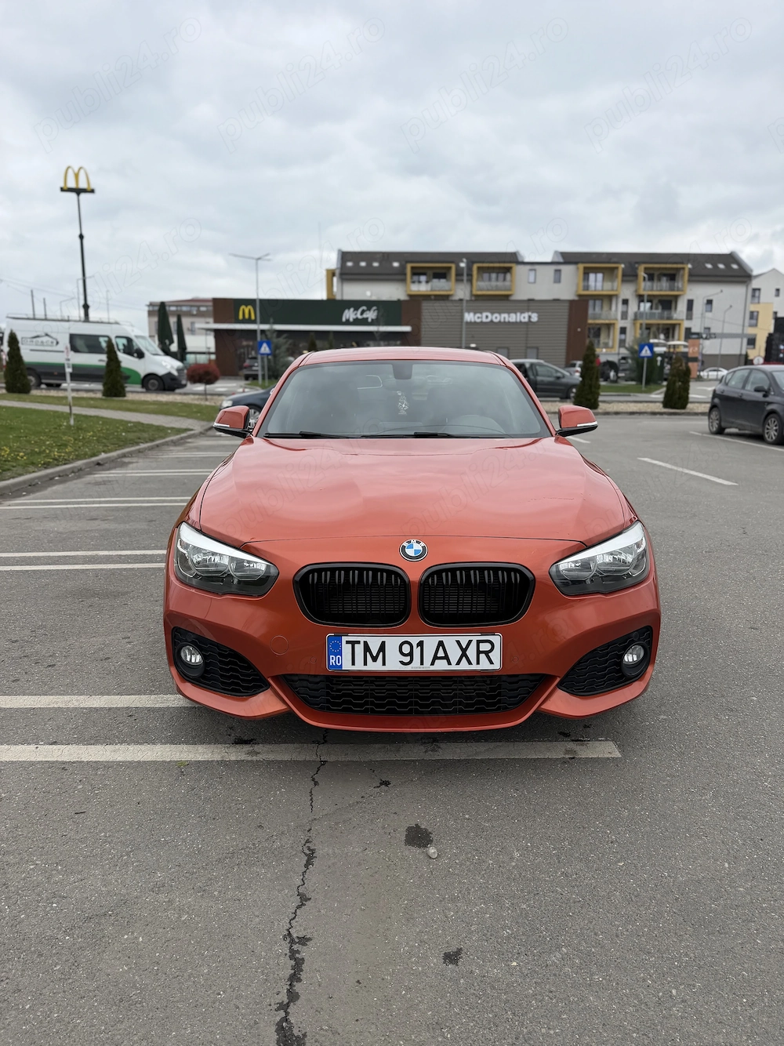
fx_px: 725
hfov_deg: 56.8
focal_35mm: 24
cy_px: 523
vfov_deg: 71.6
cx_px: 392
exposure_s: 1/1493
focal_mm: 6.76
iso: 80
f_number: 1.78
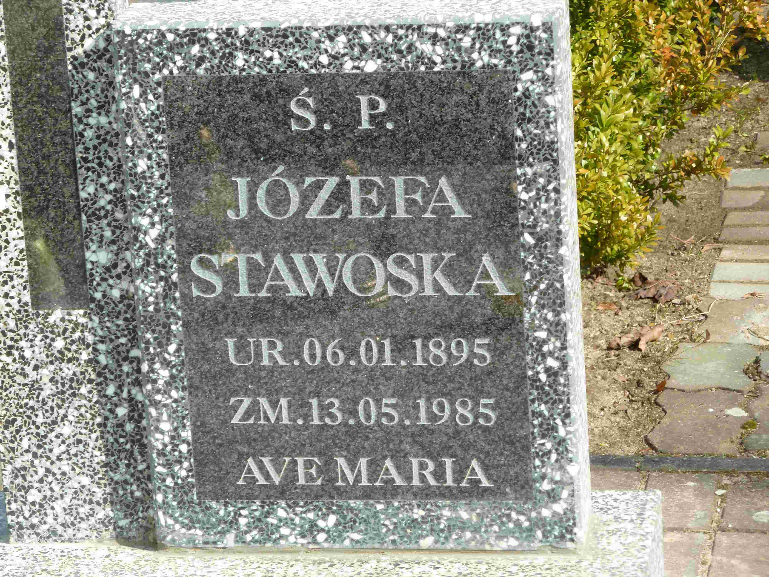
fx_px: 3266
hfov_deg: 13.4
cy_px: 288
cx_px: 384
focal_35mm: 147
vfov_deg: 10.1
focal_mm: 24.1
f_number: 4.5
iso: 80
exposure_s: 1/200
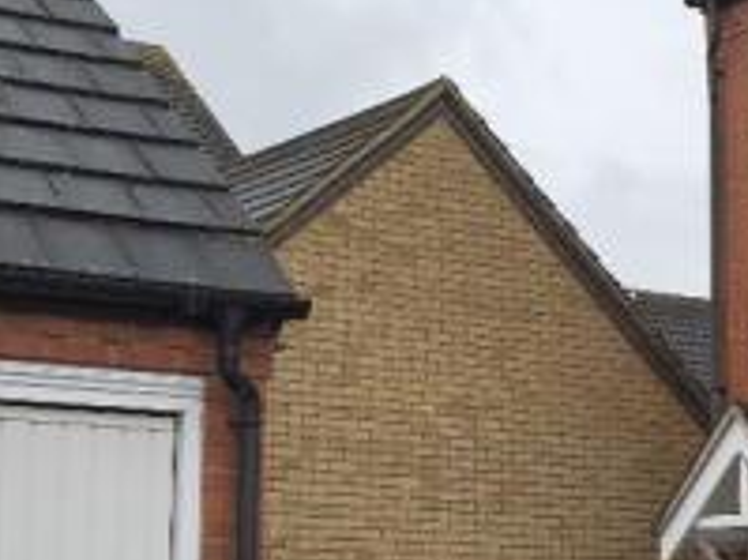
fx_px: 1836
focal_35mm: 85
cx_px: 363
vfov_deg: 17.3
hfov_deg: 23.0
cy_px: 359
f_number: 2.2
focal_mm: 4.15
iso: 25
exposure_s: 1/699
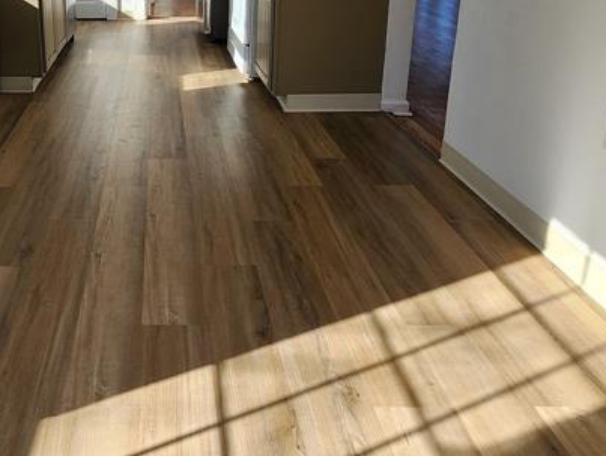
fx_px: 578
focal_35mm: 33
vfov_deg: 41.3
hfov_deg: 52.2
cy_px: 95
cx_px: 131
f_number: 2.2
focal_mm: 2.2
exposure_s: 1/430
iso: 50
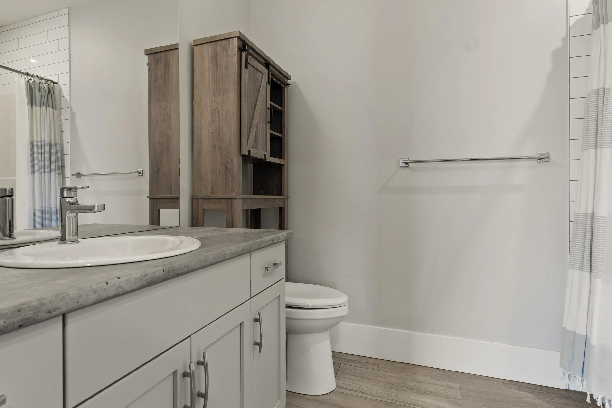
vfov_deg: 57.2
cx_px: 266
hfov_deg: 78.2
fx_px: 374
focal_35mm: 22
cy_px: 199
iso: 320
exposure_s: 1/1.67
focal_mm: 18
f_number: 9
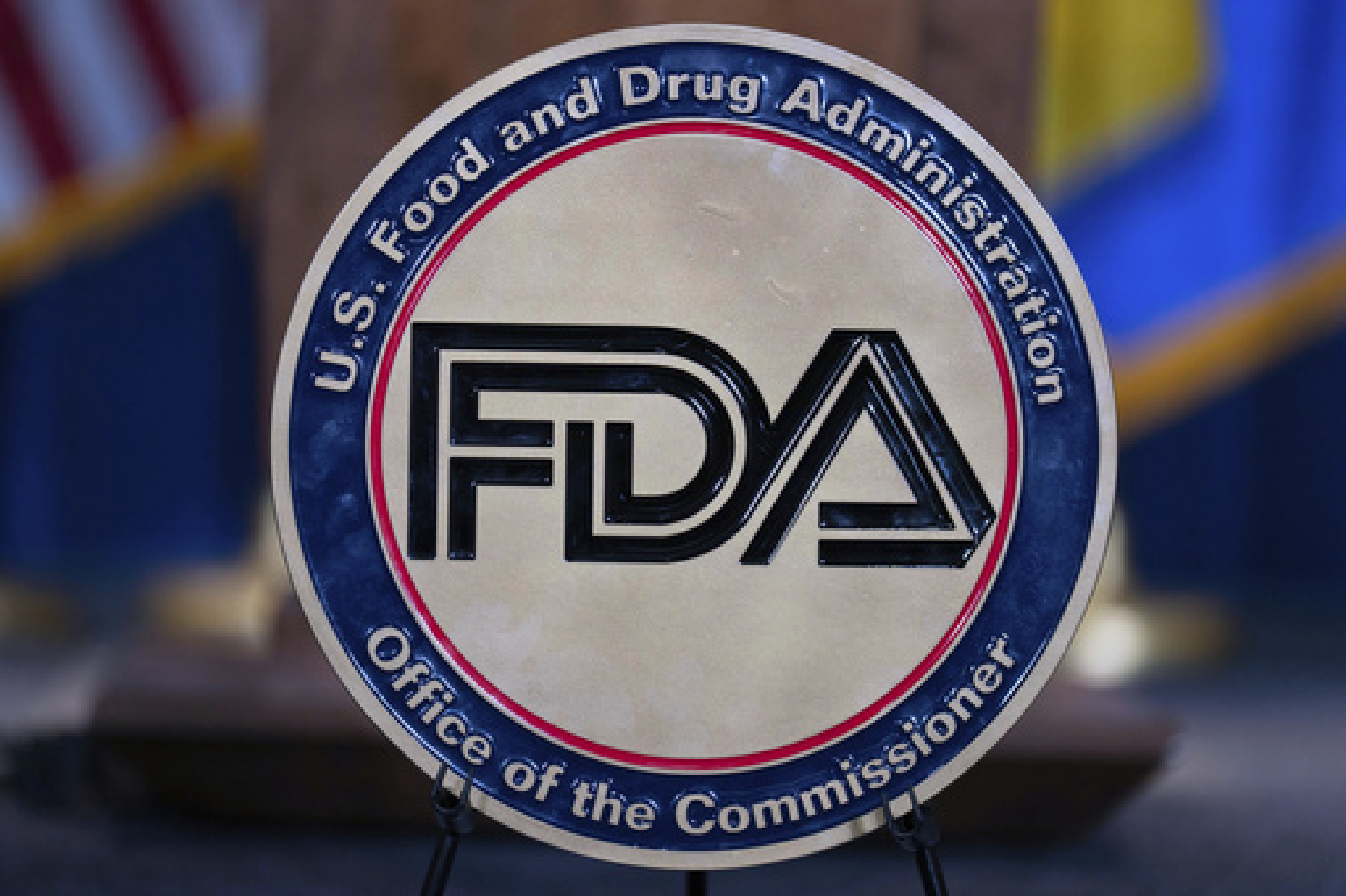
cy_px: 448
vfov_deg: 6.9
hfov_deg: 10.3
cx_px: 673
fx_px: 7475
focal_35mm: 200
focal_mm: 200
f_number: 2.8
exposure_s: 1/500
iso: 1250
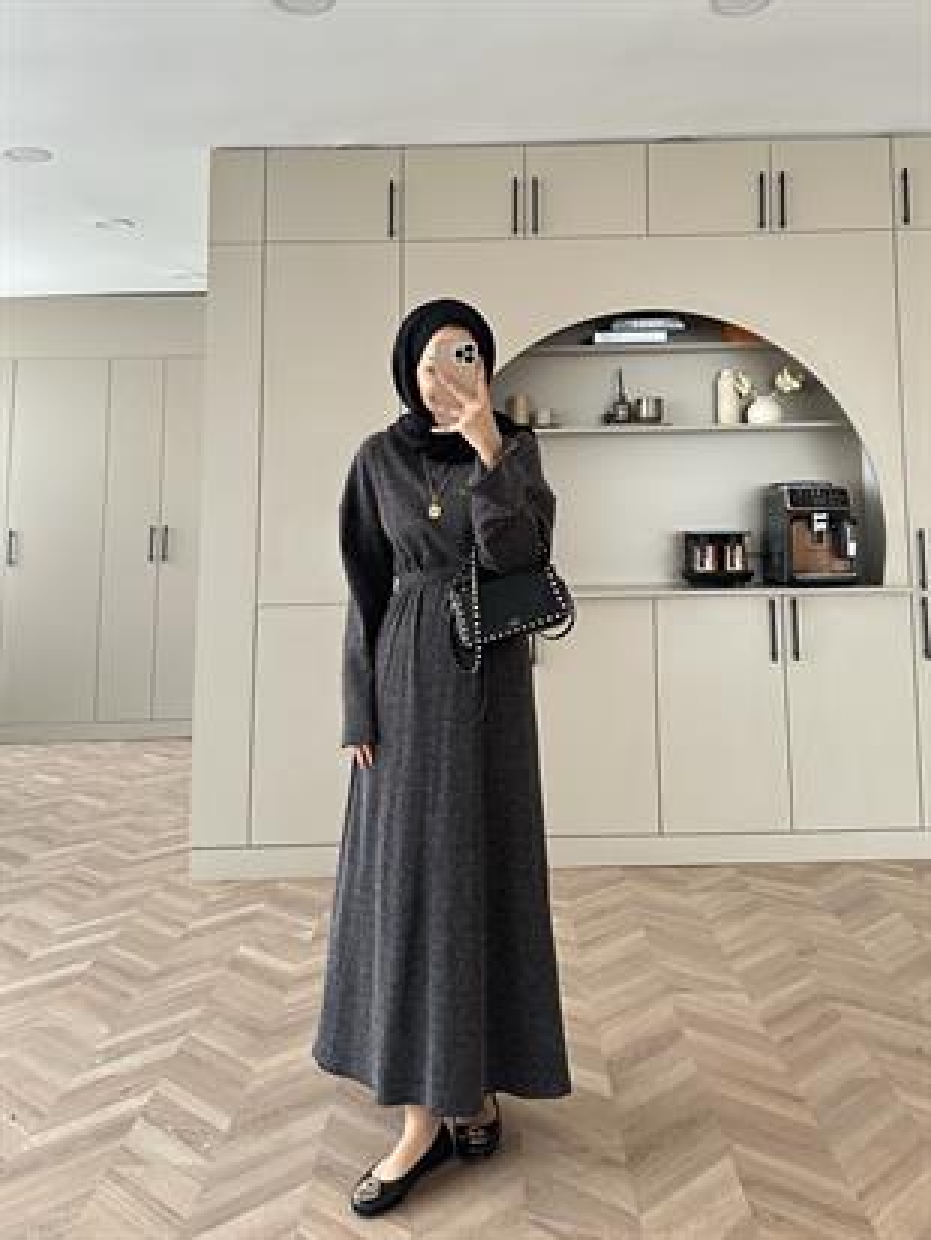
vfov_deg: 71.6
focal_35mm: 24
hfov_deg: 56.8
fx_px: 860
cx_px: 466
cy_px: 620
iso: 500
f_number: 1.78
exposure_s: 1/60
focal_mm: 6.86
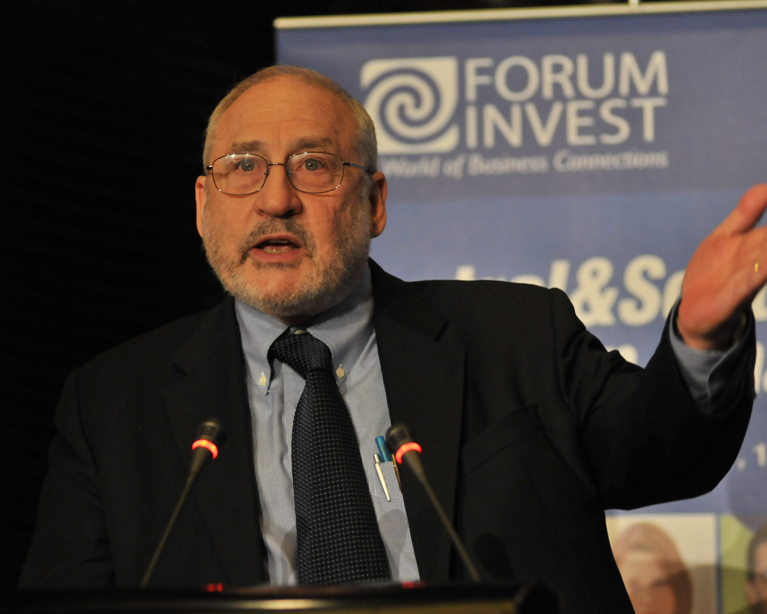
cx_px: 383
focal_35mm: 247
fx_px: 5597
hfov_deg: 7.8
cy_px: 307
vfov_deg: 6.3
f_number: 2.8
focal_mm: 145
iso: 1000
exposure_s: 1/200
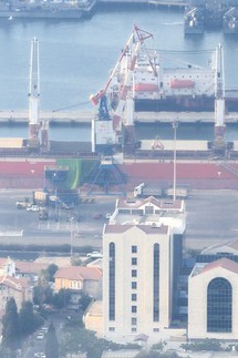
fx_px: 5708
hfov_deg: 2.4
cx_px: 128
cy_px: 668
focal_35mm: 575
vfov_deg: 3.6
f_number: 4.5
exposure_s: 1/320
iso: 400
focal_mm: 116
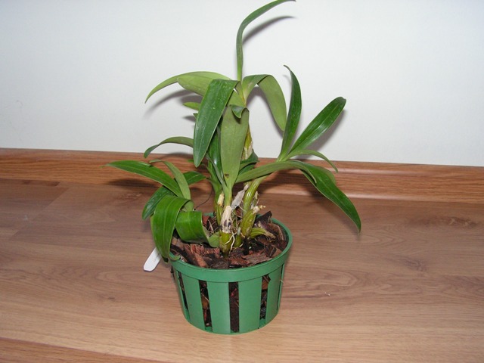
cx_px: 242
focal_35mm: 36
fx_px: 503
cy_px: 182
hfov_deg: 51.4
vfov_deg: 39.7
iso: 200
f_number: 3.2
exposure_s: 1/40
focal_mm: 6
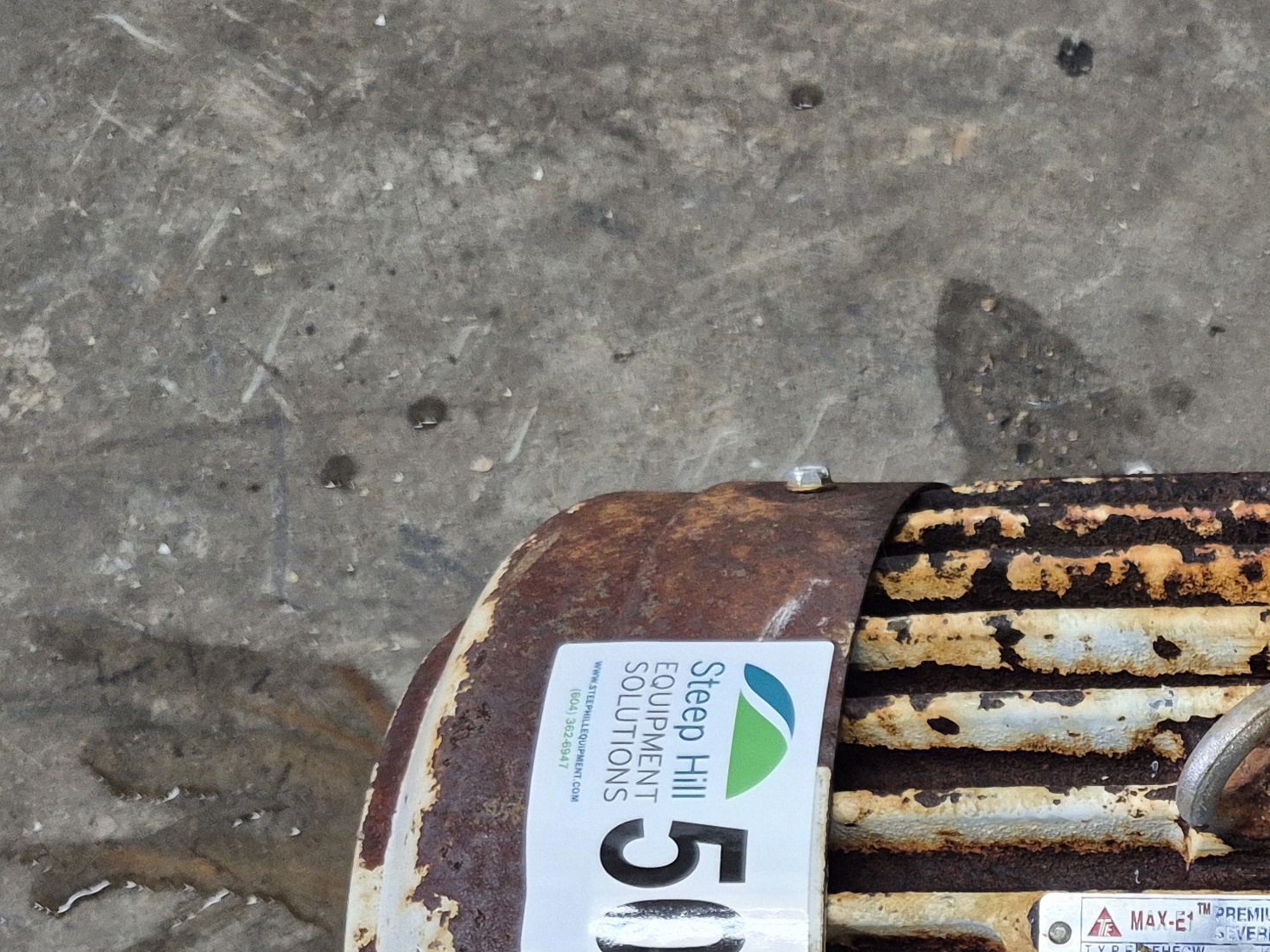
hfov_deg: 27.4
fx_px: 2311
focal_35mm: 63
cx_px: 1481
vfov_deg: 21.8
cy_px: 1088
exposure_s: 1/120
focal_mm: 5.4
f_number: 1.8
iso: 400
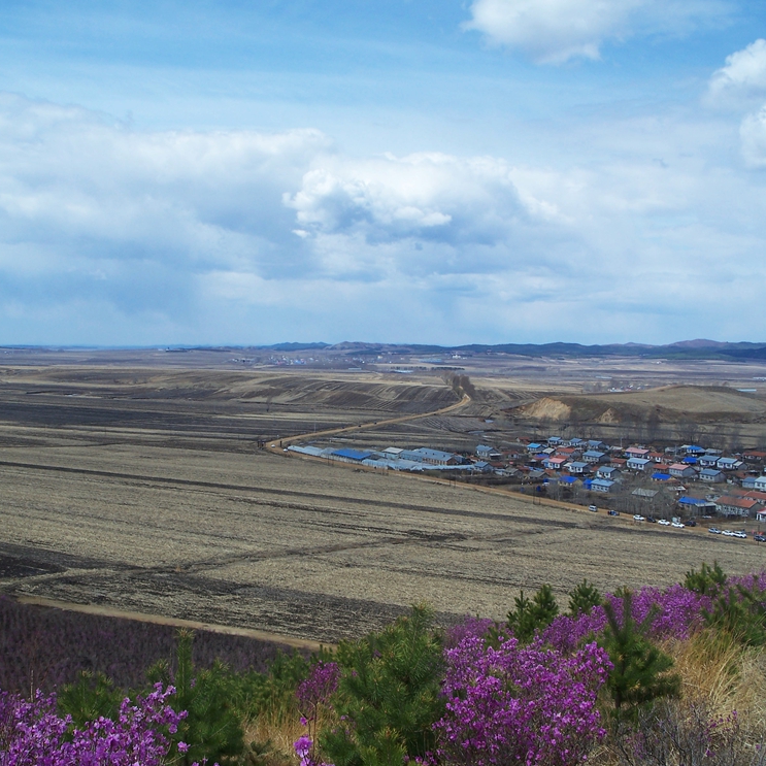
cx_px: 352
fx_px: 1102
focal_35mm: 44
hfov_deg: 38.3
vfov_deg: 38.3
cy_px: 385
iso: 64
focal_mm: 7.8
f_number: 7.1
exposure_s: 1/250
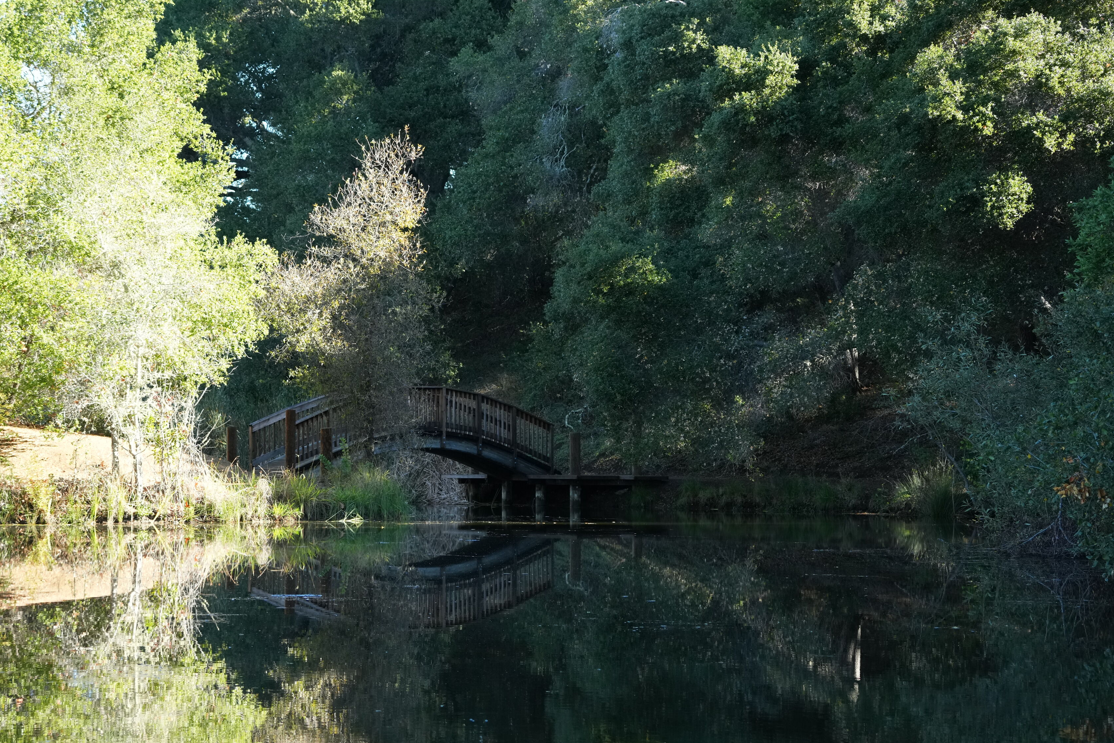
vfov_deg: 14.9
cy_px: 394
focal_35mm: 92
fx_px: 2847
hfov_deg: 22.1
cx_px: 441
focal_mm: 72
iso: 800
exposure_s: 1/320
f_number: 5
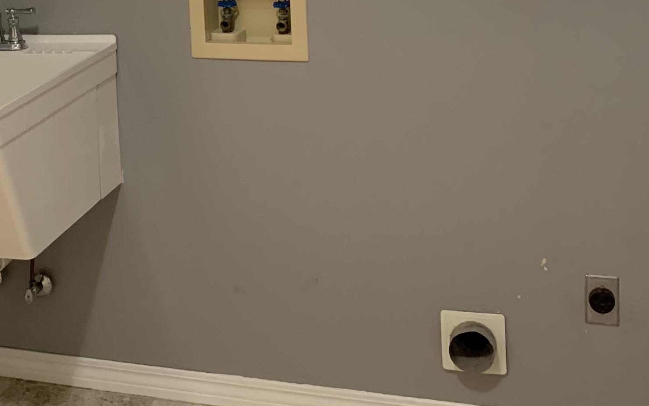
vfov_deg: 22.0
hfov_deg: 36.1
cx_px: 258
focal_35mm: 56
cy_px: -30
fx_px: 991
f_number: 1.8
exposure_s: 1/40
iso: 320
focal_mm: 4.25
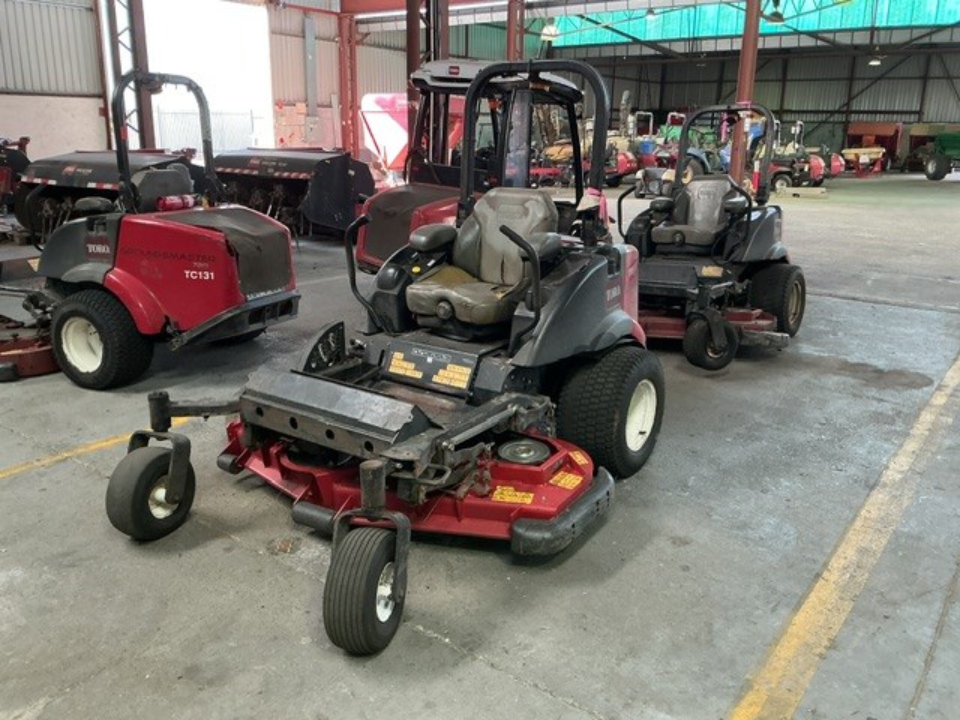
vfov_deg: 48.2
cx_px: 480
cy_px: 360
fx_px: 804
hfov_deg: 61.7
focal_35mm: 29
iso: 125
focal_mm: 3
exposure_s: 1/50
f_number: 1.8
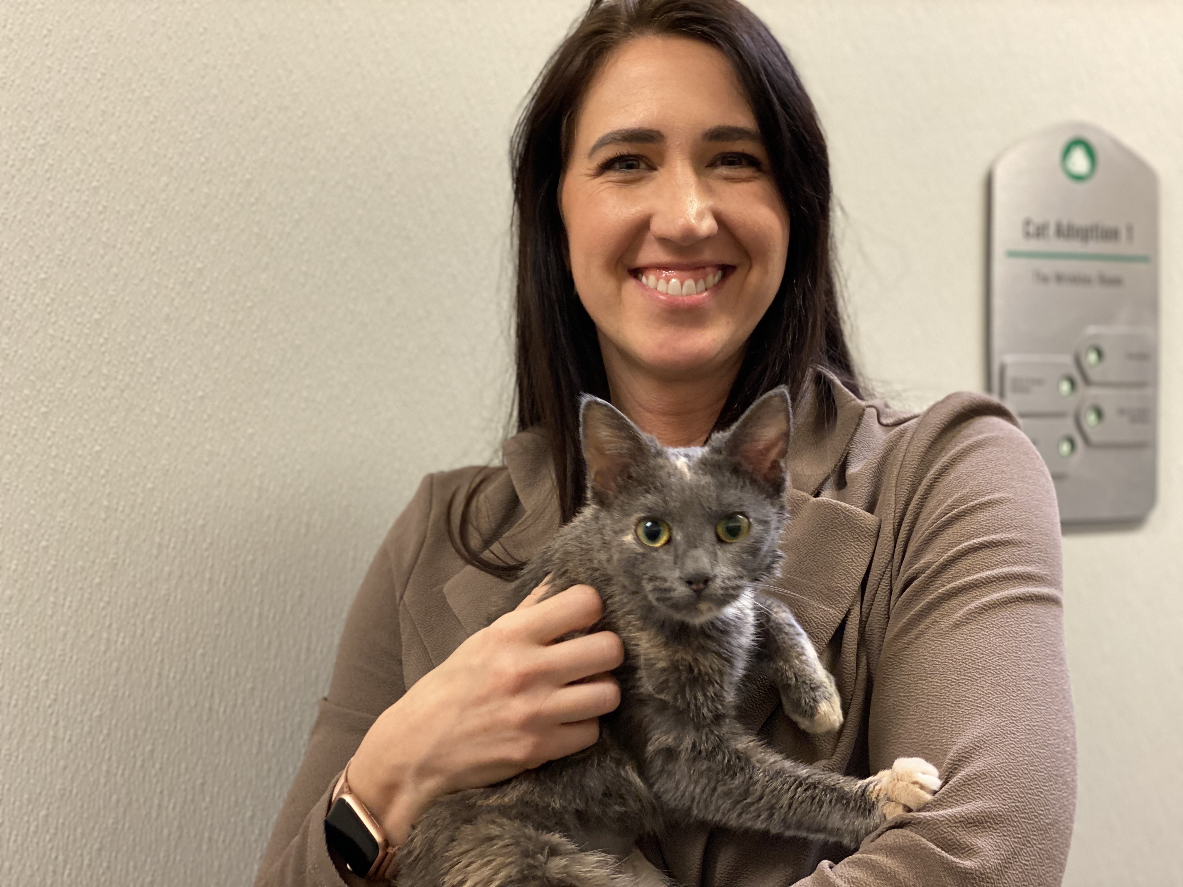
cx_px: 592
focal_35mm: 52
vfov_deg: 28.0
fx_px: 1777
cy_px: 444
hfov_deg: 36.8
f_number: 2
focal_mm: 6
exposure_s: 1/40
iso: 200
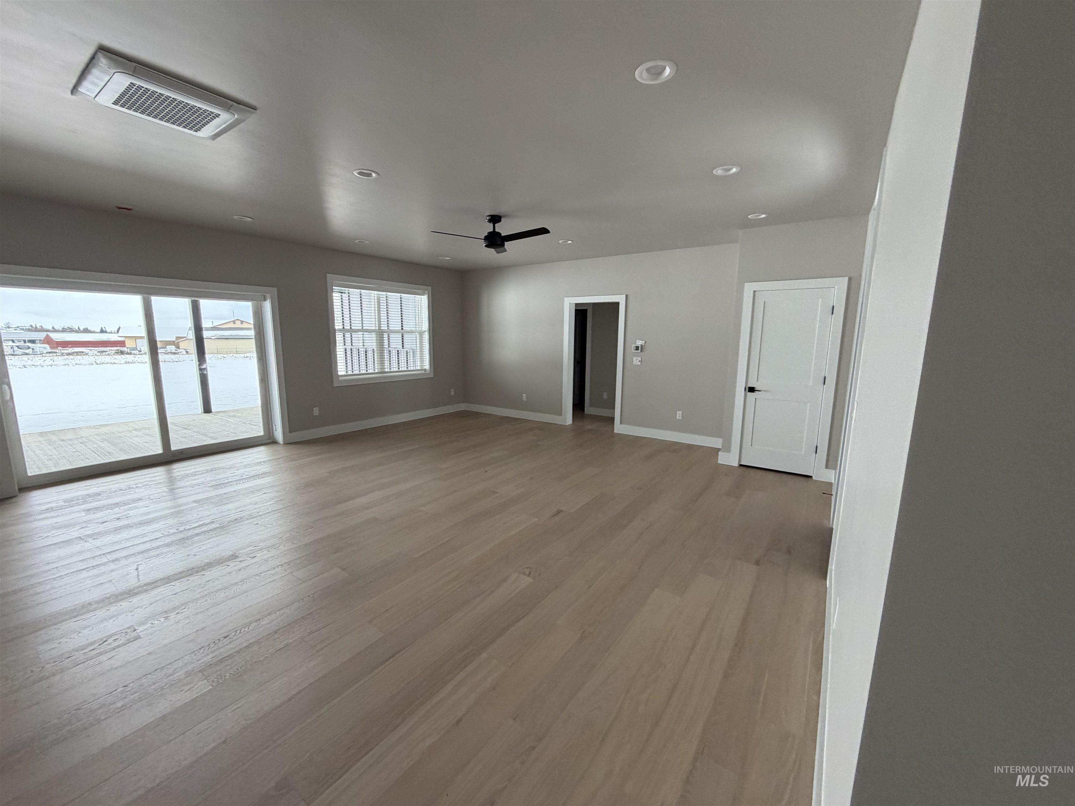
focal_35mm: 14
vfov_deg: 85.7
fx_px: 435
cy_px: 403
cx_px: 538
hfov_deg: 102.1
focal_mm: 2.22
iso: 200
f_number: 2.2
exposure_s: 1/121
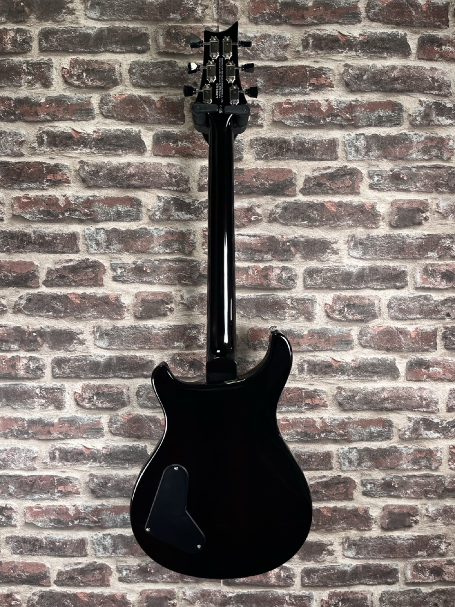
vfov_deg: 67.3
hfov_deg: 53.1
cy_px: 304
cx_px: 228
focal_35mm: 26
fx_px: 456
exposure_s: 1/100
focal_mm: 5.1
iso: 80
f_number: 1.6
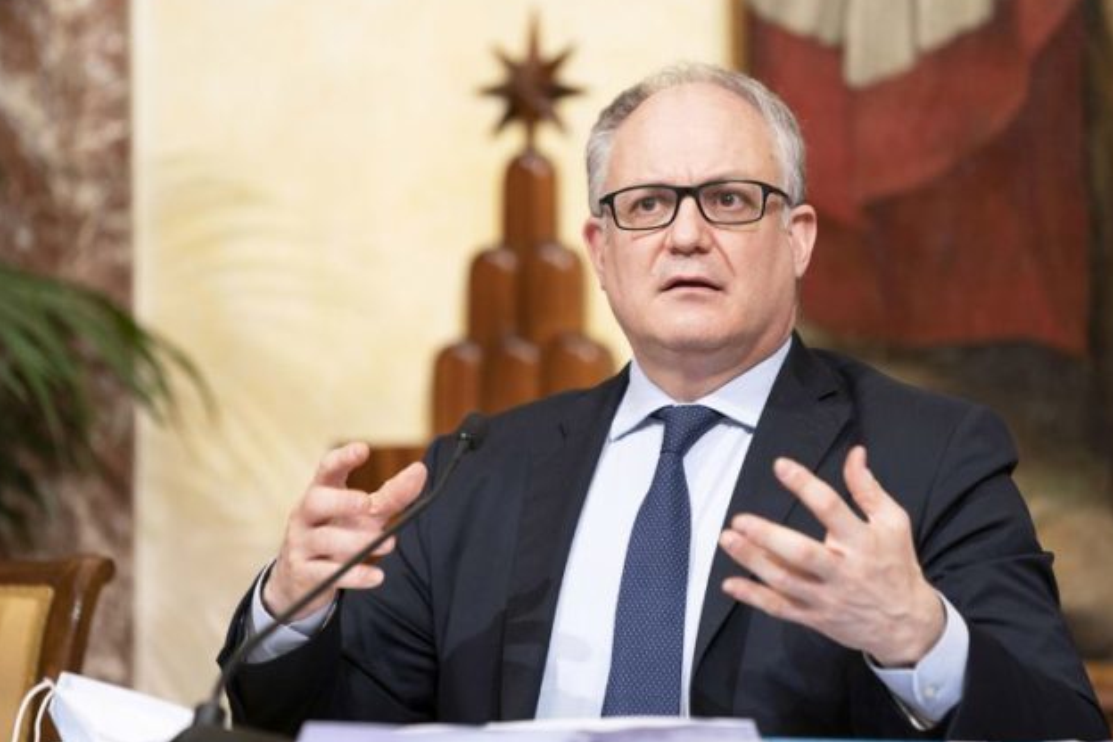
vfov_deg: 6.2
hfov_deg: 9.2
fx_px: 6894
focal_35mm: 223
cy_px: 391
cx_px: 612
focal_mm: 200
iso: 1250
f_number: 3.2
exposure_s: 1/250
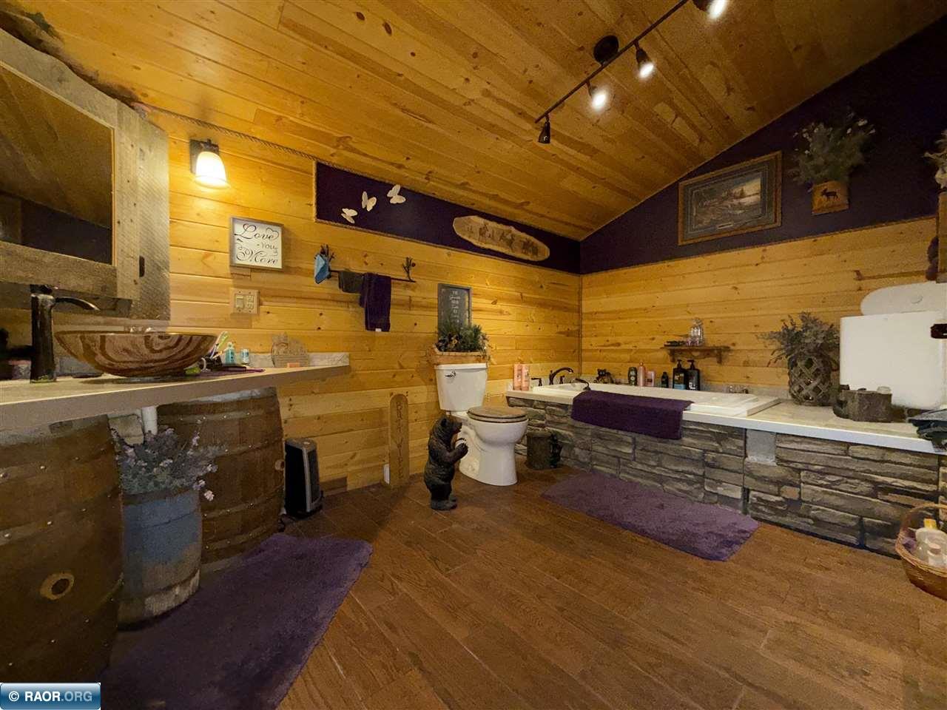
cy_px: 355
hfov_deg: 102.1
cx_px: 474
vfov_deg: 85.7
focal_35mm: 14
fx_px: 383
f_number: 2.2
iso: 250
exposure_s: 1/60
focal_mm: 2.22
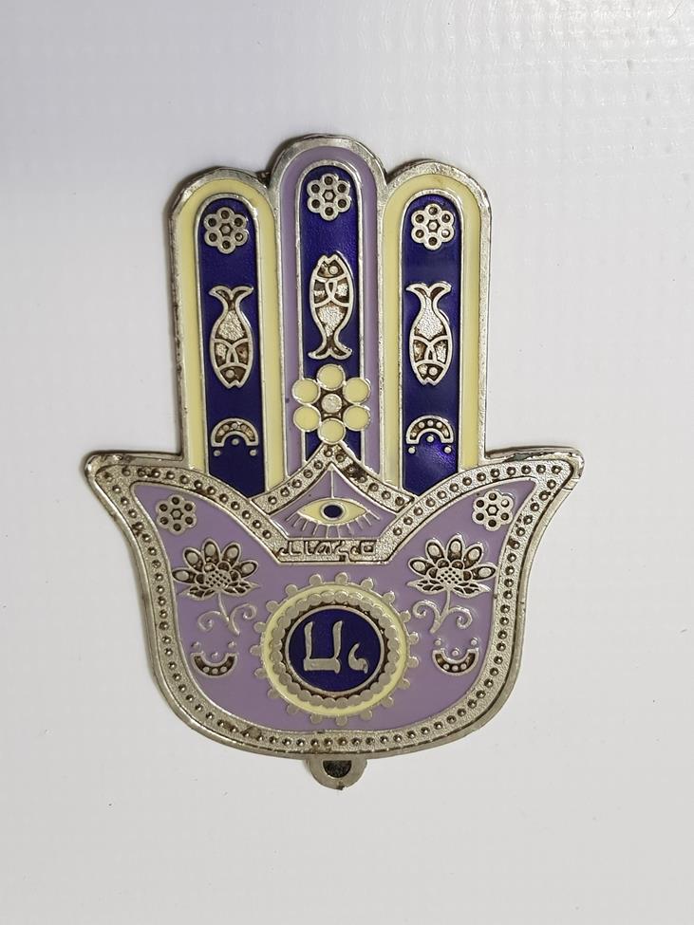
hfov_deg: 53.1
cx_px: 347
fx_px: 695
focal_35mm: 26
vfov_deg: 67.3
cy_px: 462
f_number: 1.7
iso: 64
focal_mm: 4.3
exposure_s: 1/100
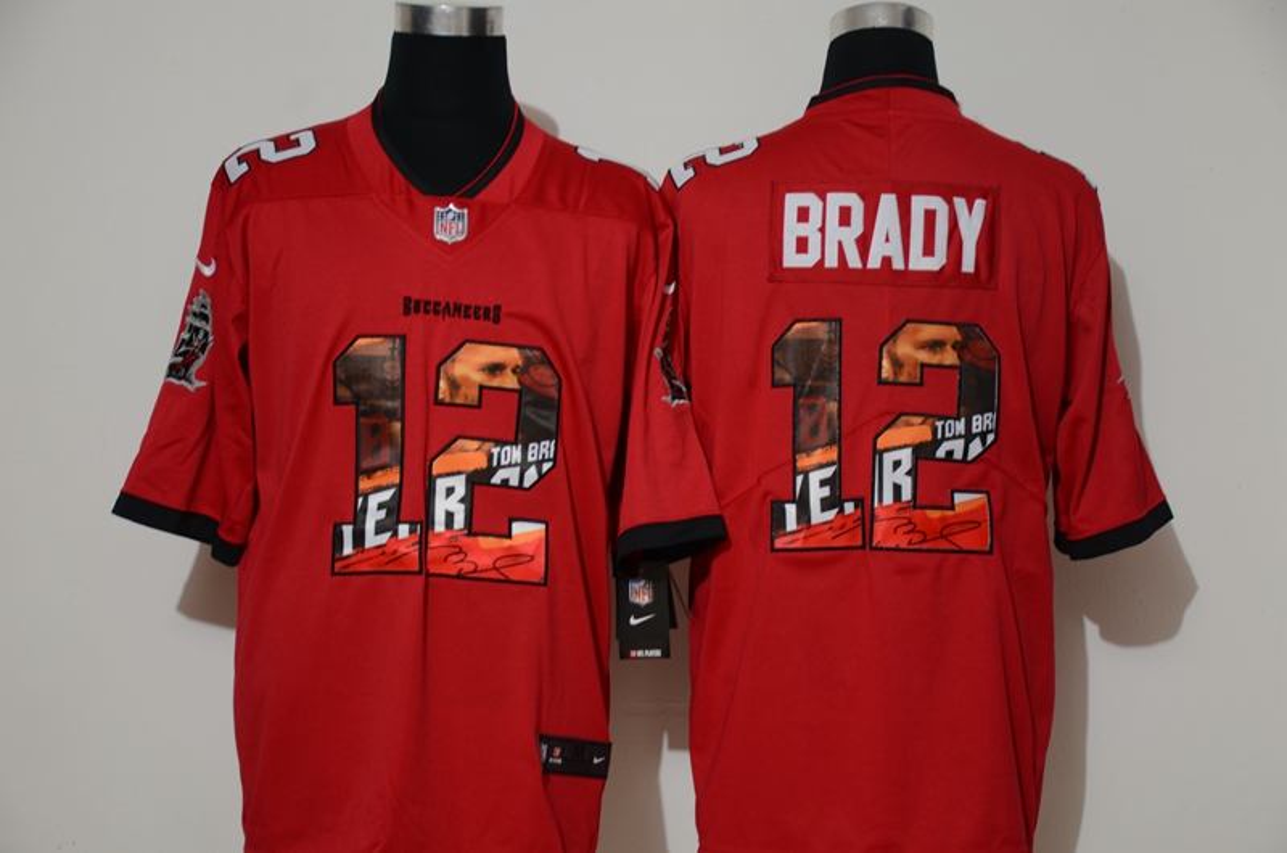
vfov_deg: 18.1
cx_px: 644
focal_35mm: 75
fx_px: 2676
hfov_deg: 27.0
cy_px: 426
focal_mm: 50
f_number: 4.8
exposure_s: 2
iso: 100
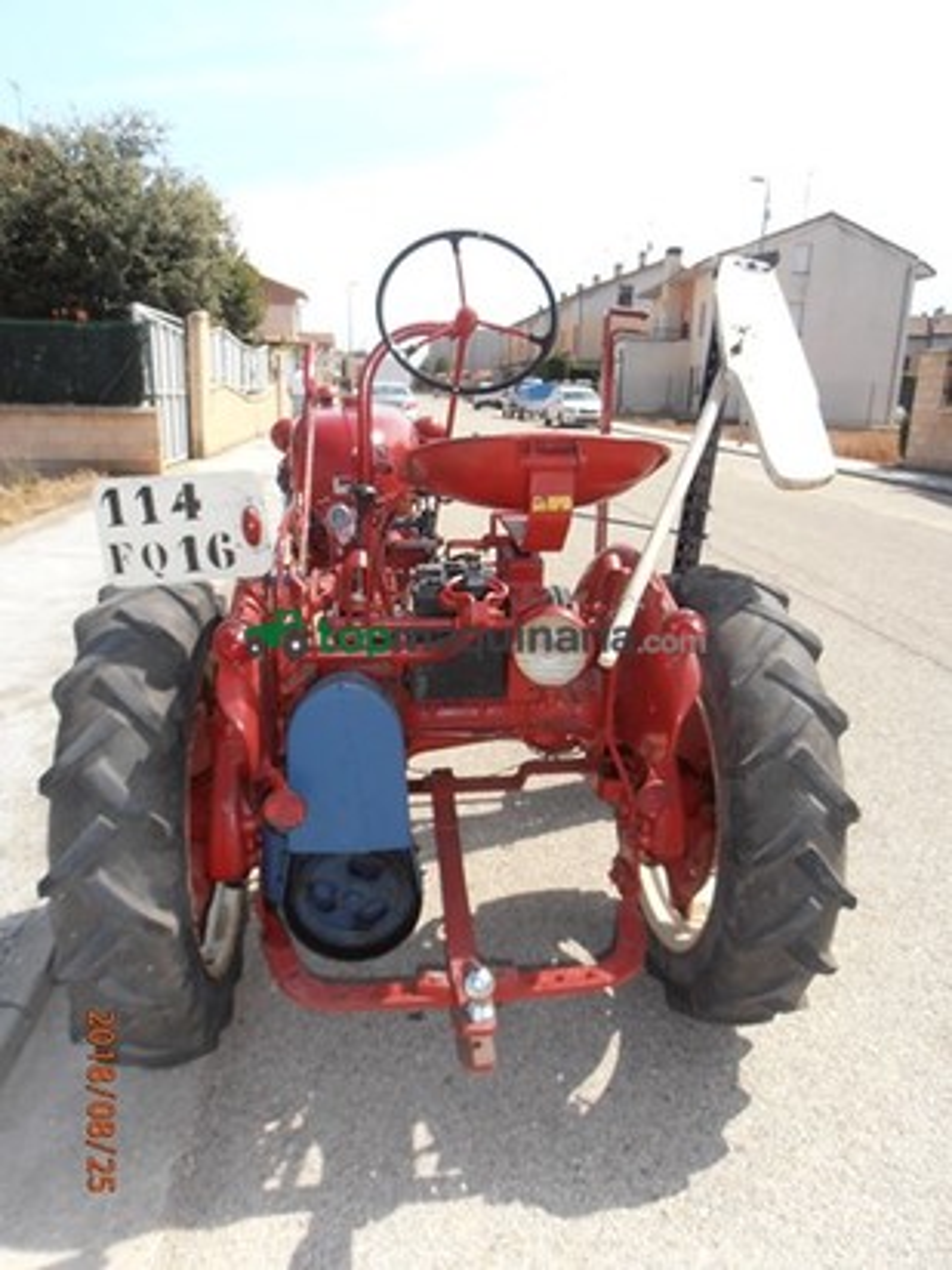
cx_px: 476
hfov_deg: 56.8
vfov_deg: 71.6
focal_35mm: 24
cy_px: 635
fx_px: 880
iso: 80
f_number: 3
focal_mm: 4.2
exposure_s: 1/640
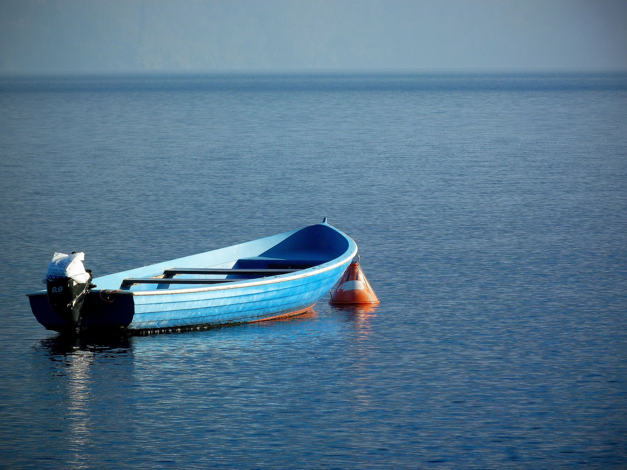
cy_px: 235
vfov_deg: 5.2
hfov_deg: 7.0
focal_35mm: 284
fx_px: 5144
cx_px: 314
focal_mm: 51.1
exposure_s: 1/250
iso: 100
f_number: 5
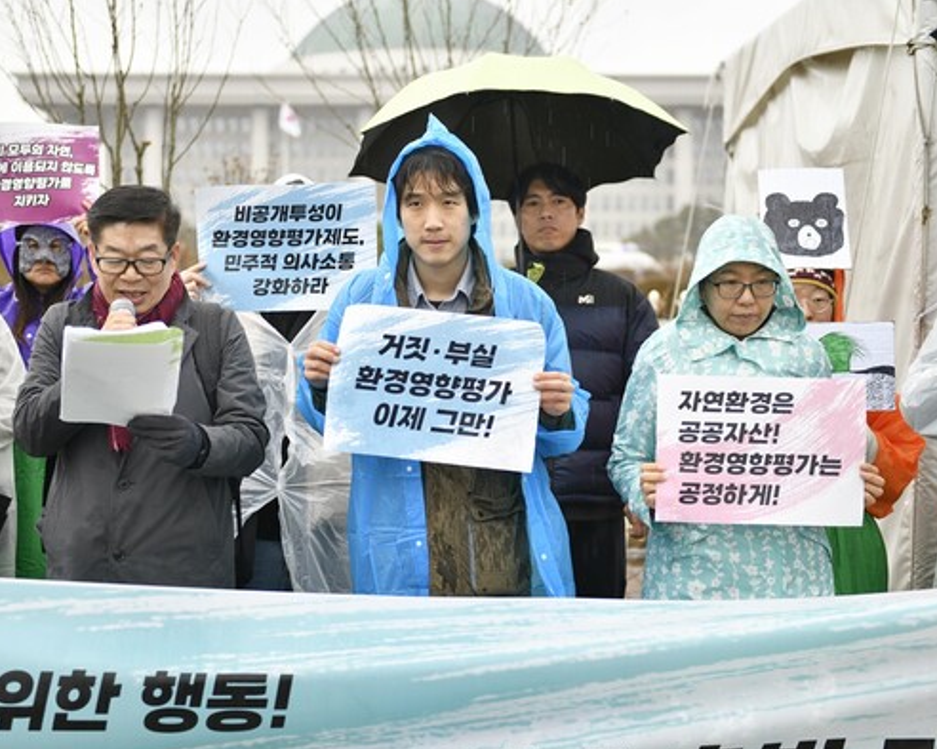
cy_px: 375
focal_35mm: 63
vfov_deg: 24.2
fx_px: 1746
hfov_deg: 30.0
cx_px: 430
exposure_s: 1/200
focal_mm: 55
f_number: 2.8
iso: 200
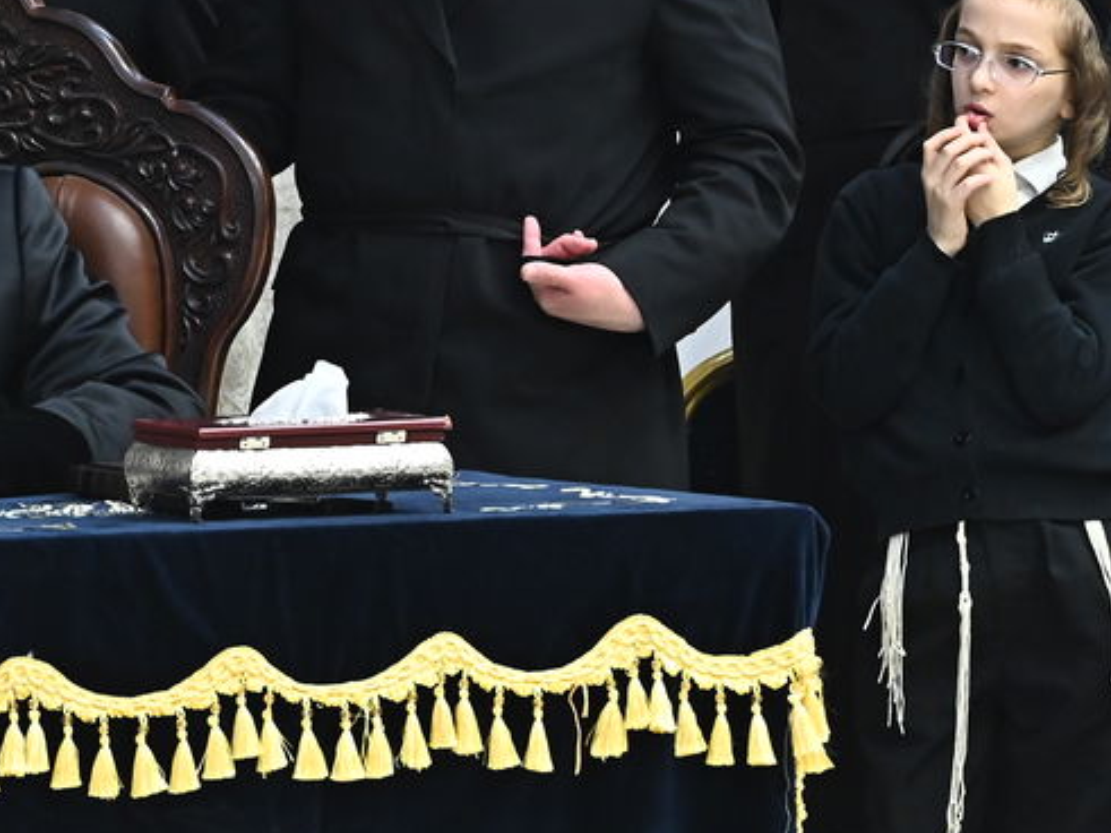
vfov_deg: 2.7
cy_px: 358
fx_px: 17584
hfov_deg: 3.6
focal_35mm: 548
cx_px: 163
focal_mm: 200
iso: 3200
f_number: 8
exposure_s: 1/200
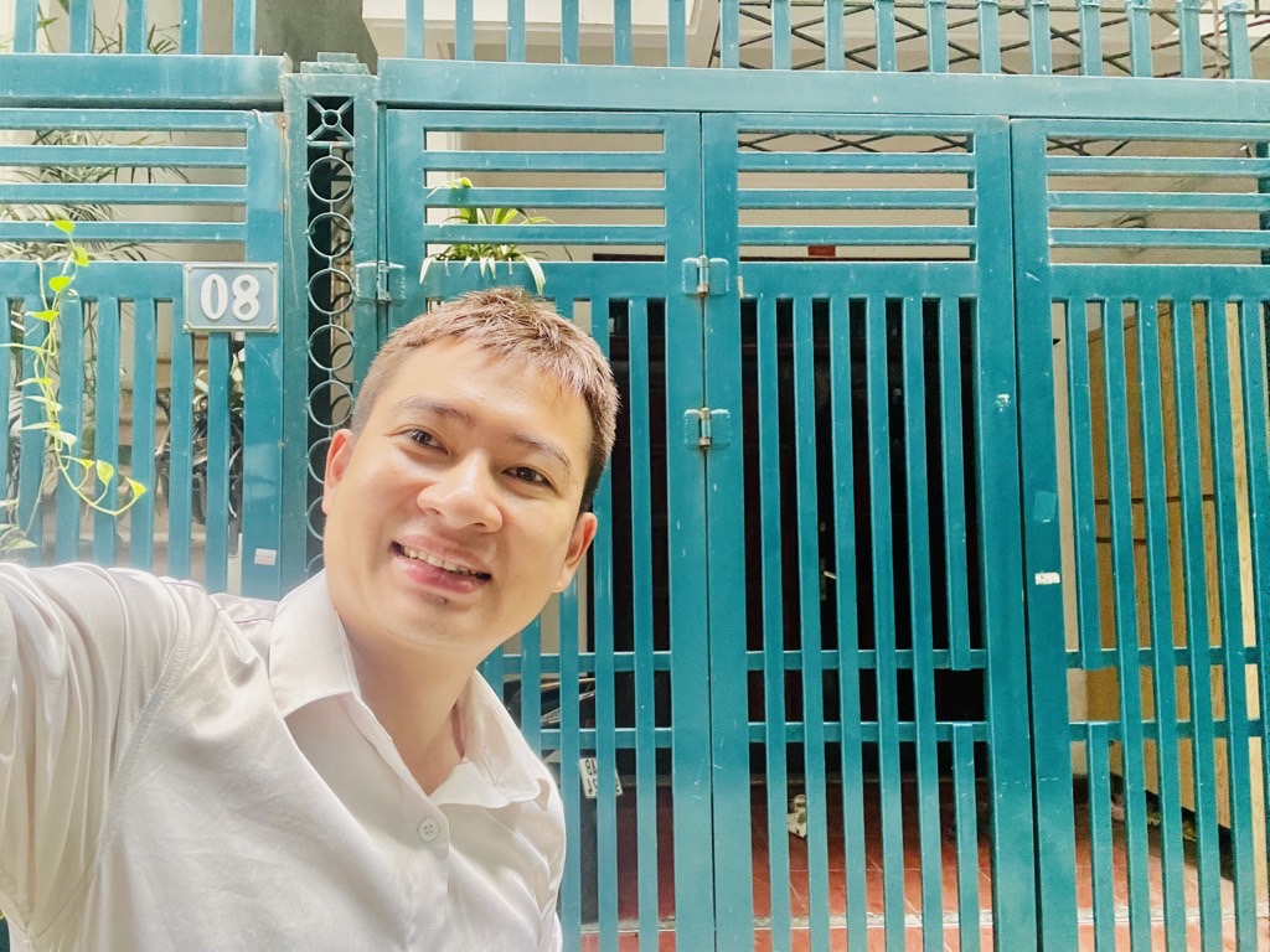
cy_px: 476
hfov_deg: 73.9
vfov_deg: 58.9
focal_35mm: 23
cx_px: 635
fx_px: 844
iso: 200
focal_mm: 2.71
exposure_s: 1/60
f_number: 2.2
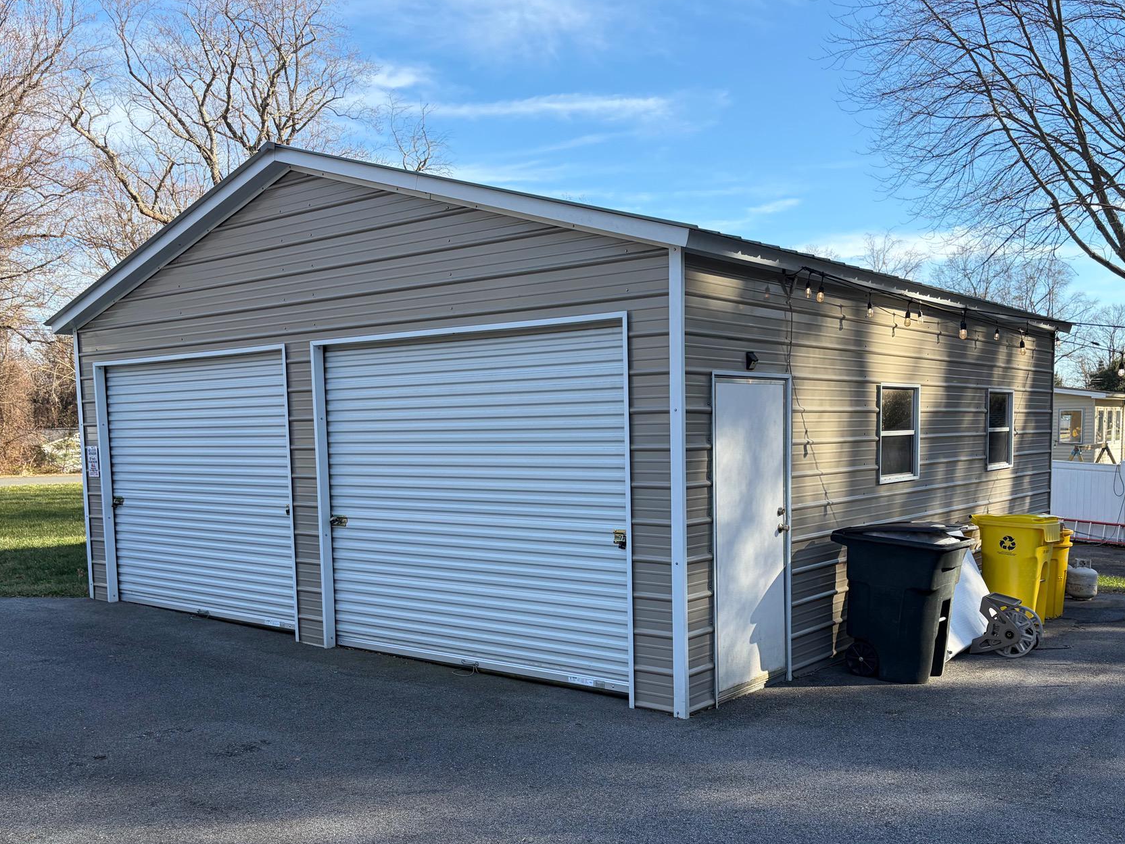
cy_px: 515
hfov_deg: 56.6
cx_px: 636
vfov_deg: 43.9
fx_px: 1040
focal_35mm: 32
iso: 50
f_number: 1.6
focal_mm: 5.96
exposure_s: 1/1311
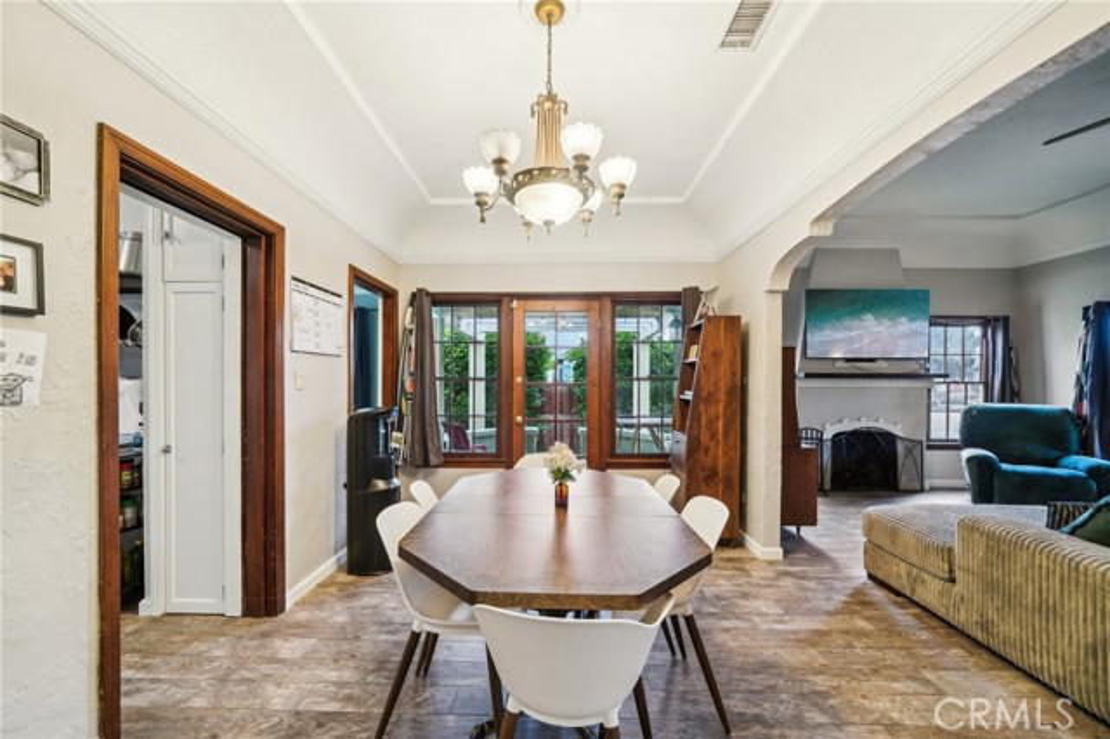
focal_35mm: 13
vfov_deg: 85.4
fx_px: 401
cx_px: 555
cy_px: 370
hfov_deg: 108.4
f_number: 7.1
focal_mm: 13
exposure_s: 1/10
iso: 400
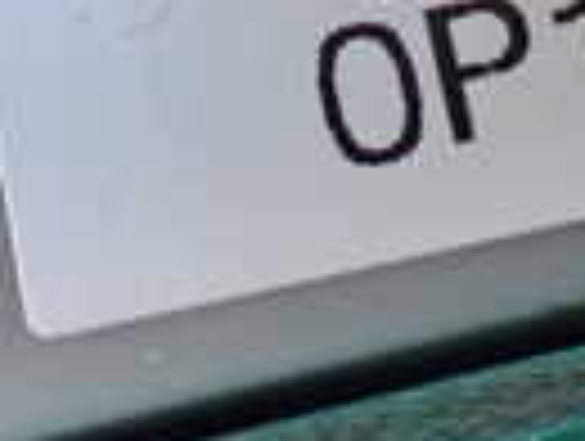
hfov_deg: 14.2
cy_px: -117
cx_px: 477
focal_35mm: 138
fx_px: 2336
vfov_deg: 10.6
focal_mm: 5.4
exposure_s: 1/125
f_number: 2.3
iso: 640
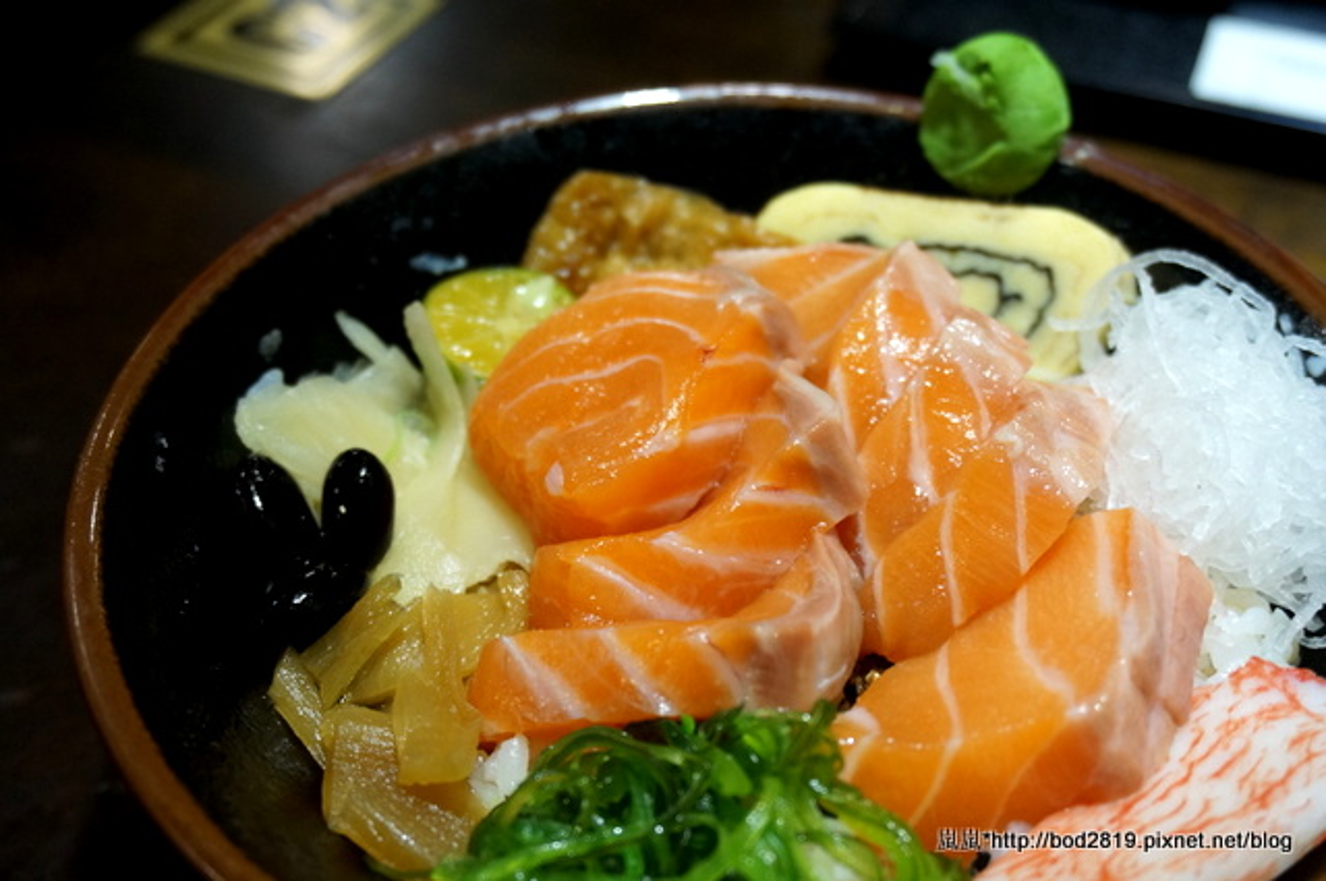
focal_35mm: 42
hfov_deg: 46.5
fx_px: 1545
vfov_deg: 31.8
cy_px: 440
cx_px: 663
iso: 1000
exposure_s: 1/60
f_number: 4.5
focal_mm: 28
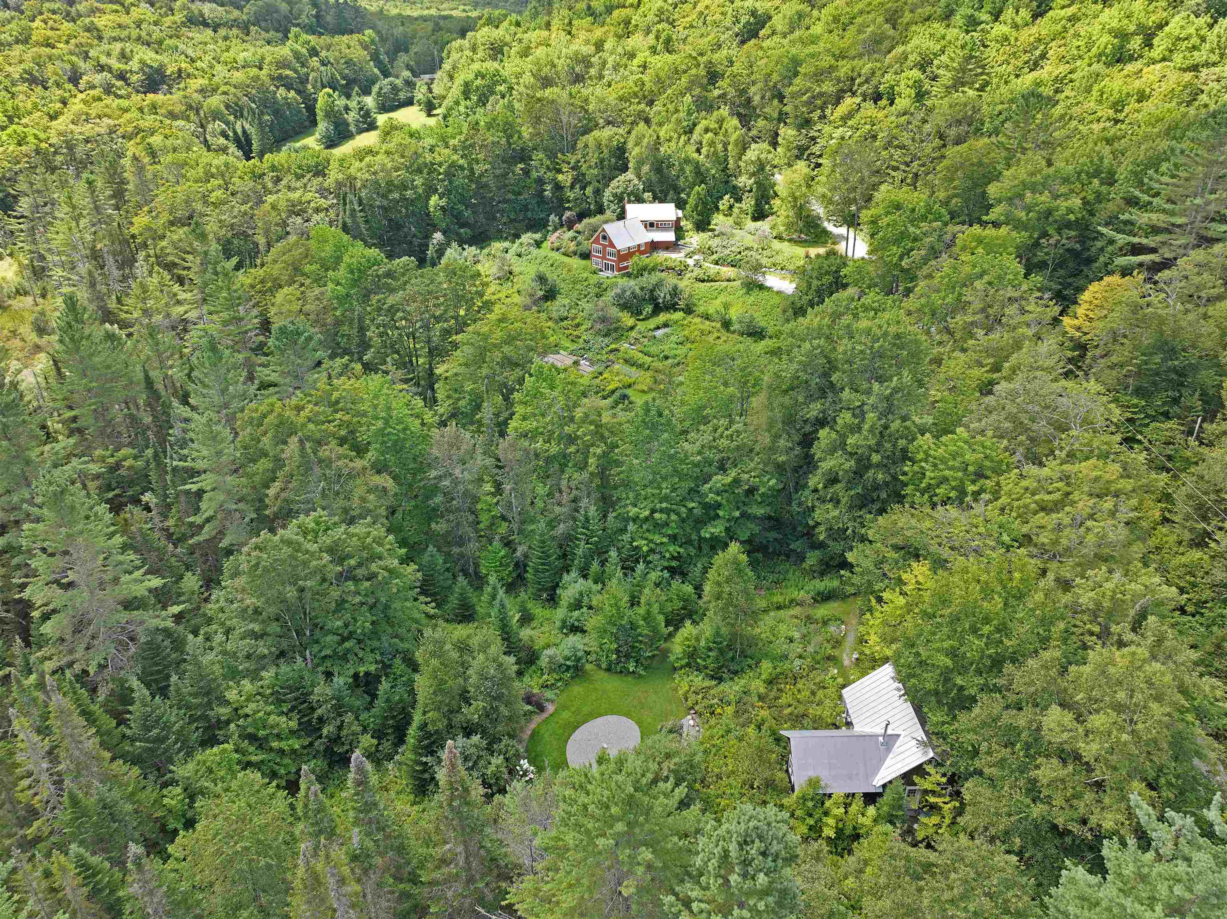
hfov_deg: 71.6
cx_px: 614
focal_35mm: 24
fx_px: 850
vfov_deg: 56.8
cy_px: 460
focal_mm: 12.29
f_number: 2.8
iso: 100
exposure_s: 1/400
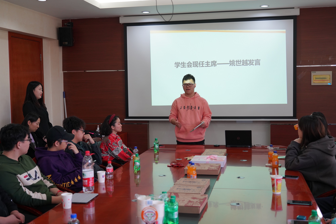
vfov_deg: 29.9
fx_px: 420
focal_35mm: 45
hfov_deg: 43.6
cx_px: 168
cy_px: 112
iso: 800
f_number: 4
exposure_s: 1/160
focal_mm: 45
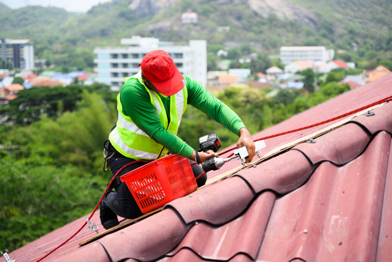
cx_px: 196
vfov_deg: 21.9
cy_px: 131
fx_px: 675
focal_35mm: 62
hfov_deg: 32.4
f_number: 2.8
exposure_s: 1/640
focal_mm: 62
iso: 64
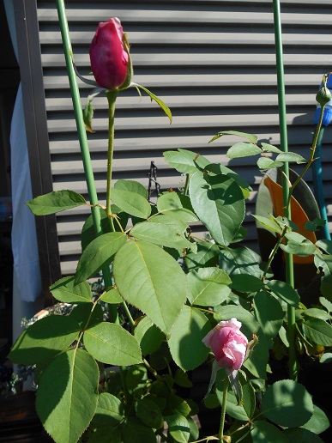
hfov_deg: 53.1
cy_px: 222
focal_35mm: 26
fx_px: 332
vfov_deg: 67.3
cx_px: 166
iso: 80
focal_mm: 4.7
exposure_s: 1/640
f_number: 3.4
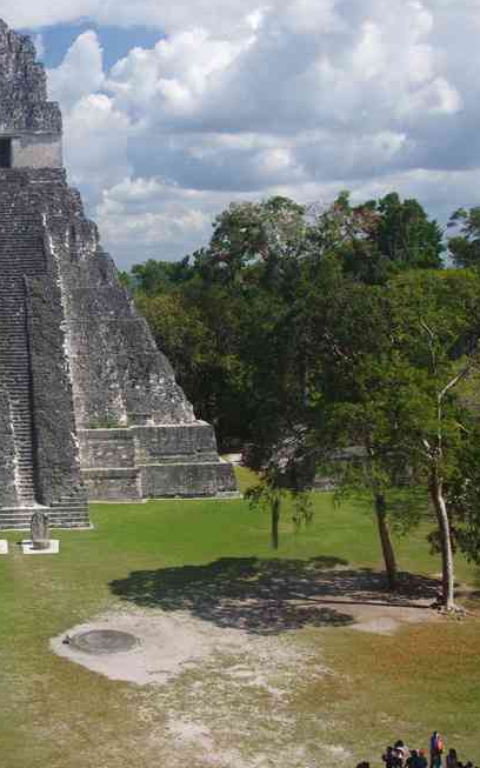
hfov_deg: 23.0
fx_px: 1131
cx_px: -1
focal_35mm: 54
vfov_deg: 37.5
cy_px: 388
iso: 200
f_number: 11
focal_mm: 23.1
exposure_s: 1/80
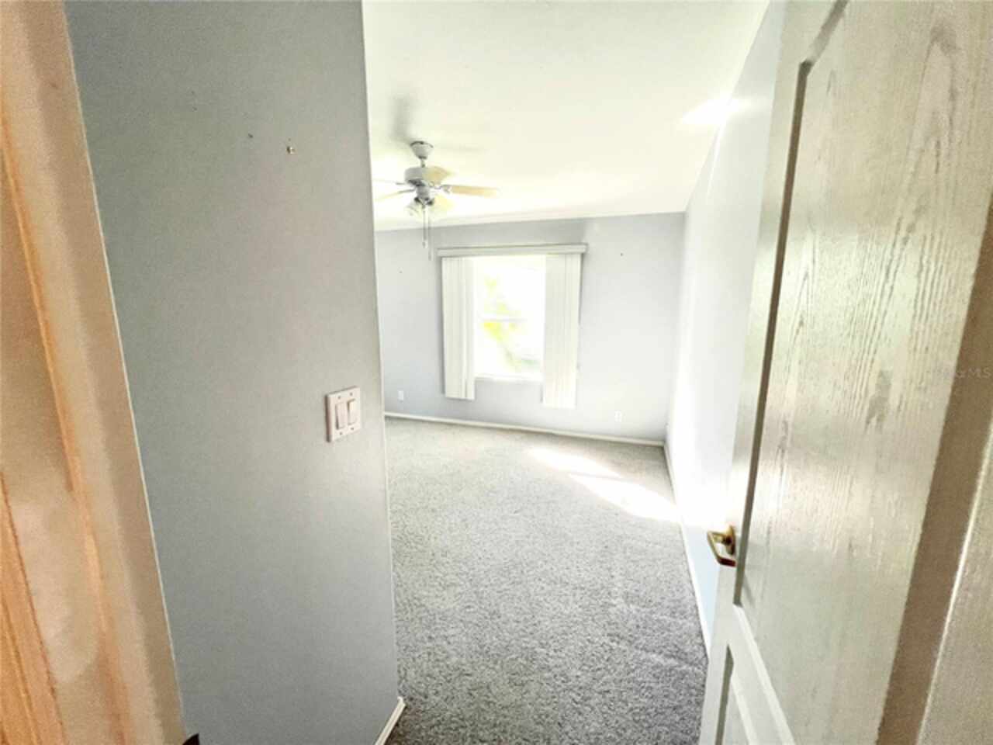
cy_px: 372
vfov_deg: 89.9
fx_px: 373
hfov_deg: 106.2
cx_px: 496
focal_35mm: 13
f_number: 1.8
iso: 160
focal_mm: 1.57
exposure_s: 1/120
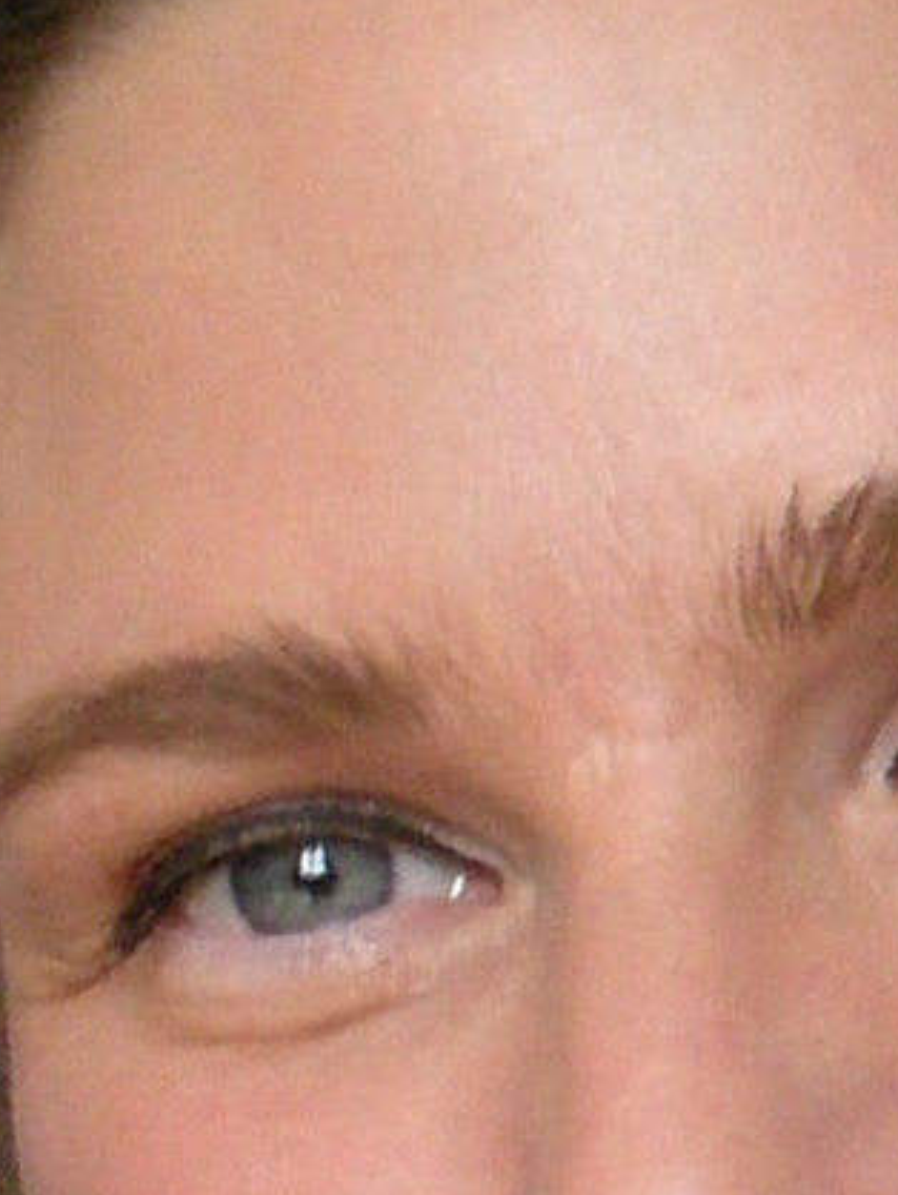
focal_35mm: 265
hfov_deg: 5.6
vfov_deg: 7.5
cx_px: 955
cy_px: 1058
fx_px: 9157
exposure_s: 1/23.7
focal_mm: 14.6
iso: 400
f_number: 5.1
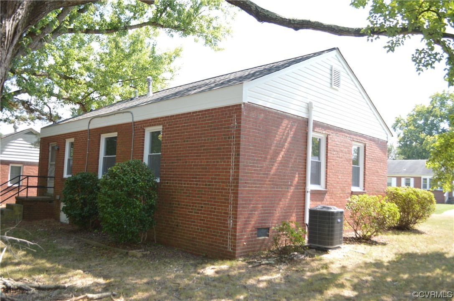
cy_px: 150
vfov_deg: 43.5
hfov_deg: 62.0
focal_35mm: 30
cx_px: 227
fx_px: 378
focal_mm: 20
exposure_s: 1/125
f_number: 3.8
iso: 110
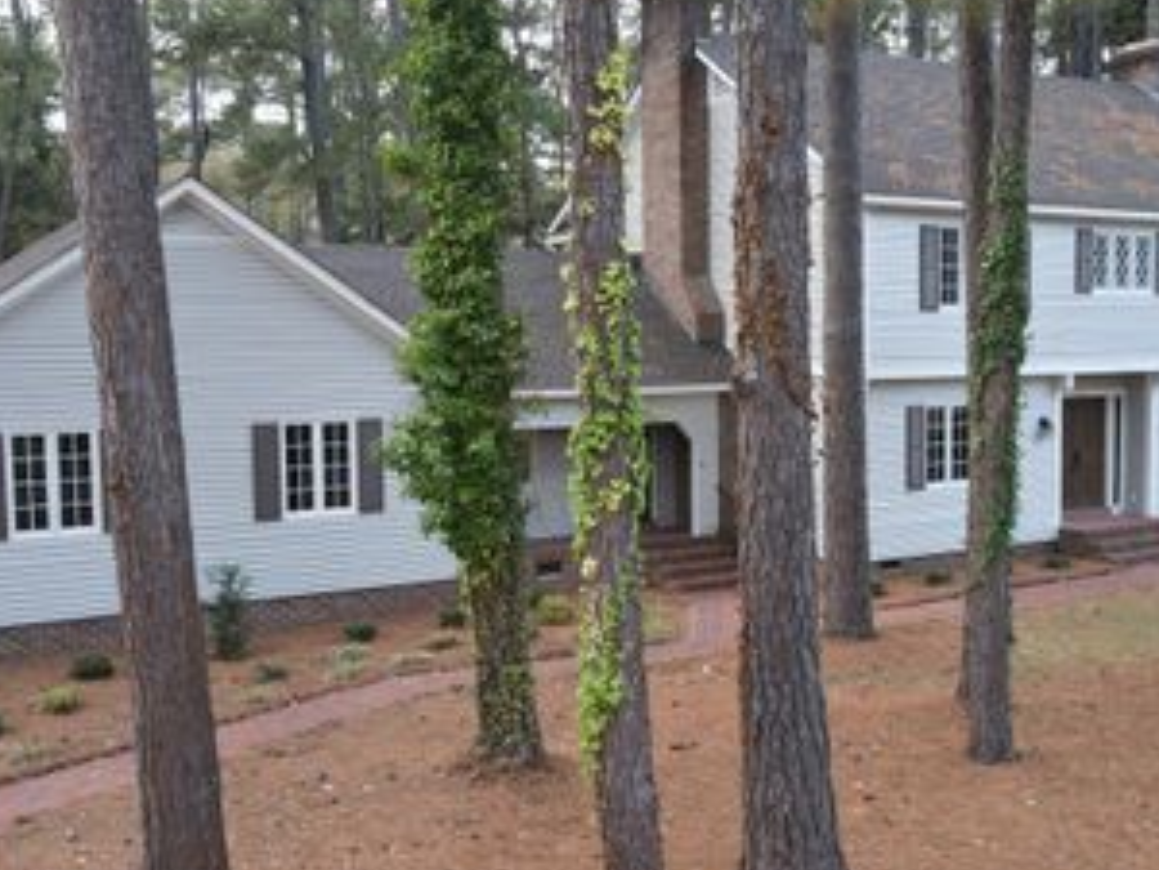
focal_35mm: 40
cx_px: 680
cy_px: 481
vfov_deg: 35.9
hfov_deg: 46.6
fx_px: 1339
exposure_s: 1/15
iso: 100
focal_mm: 4.5
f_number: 2.8
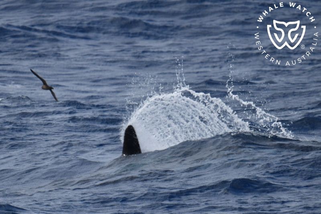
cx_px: 160
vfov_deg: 2.3
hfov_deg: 3.4
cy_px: 107
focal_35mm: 600
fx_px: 5349
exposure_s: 1/8000
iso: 1100
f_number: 6.3
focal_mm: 600
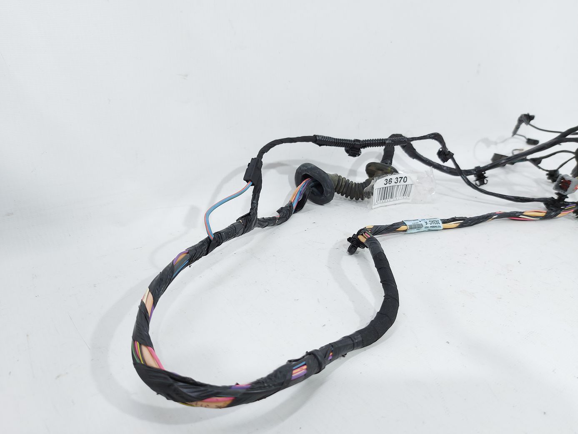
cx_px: 289
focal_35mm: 24
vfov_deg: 56.8
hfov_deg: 71.6
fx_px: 401
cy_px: 217
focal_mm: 5.23
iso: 50
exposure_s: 1/50
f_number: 1.8
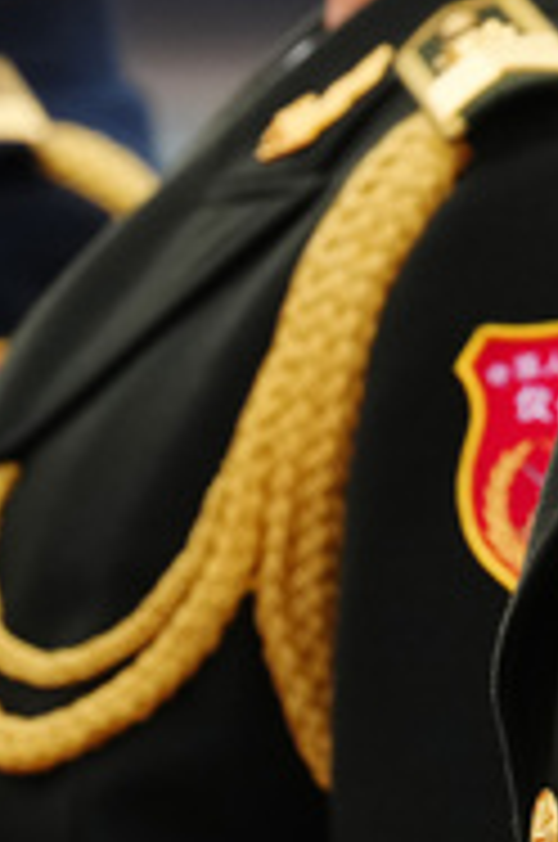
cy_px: -673
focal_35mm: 922
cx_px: 1062
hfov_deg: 1.5
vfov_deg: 2.2
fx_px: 21515
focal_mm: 168
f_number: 5.6
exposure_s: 1/400
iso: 800
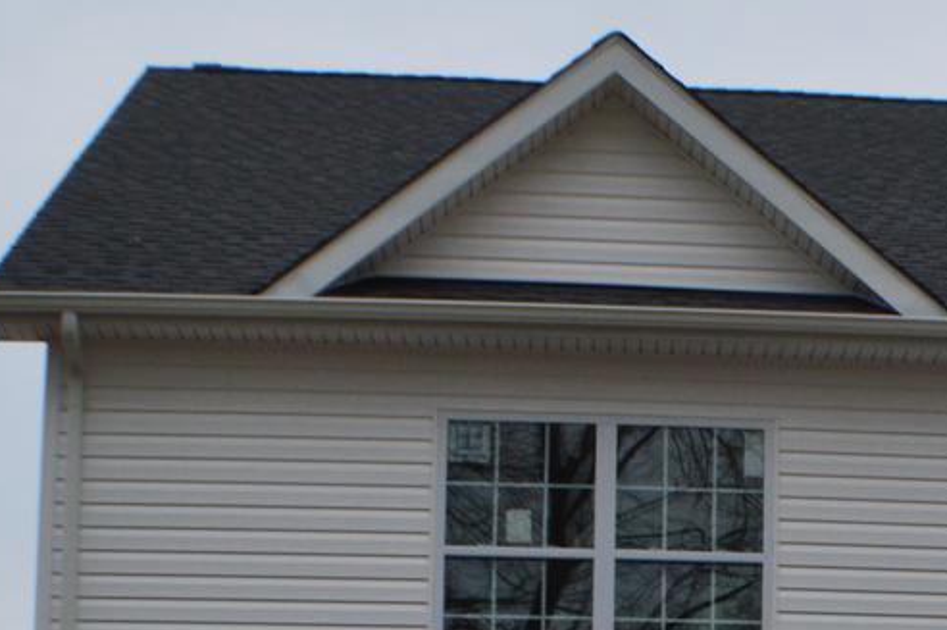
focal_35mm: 150
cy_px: 926
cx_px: 1084
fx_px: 3942
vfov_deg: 8.9
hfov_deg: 13.4
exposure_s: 1/400
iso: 400
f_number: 11
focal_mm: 24
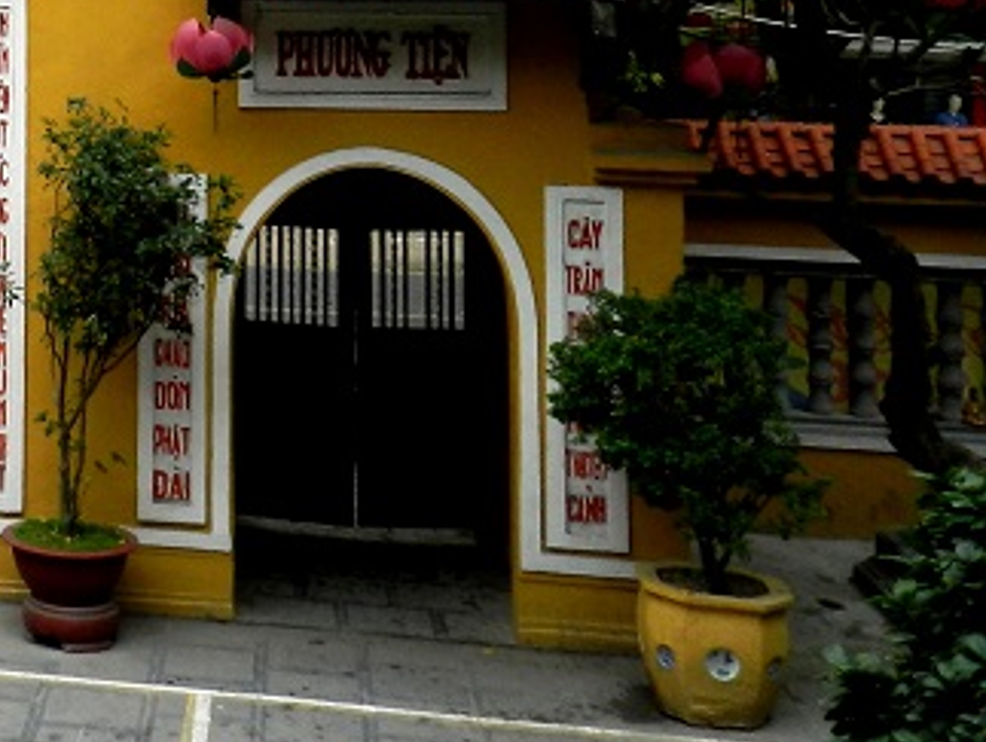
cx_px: -143
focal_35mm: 64
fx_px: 1825
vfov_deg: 21.4
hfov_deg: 27.3
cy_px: -133
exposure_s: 1/640
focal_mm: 4
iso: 160
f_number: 4
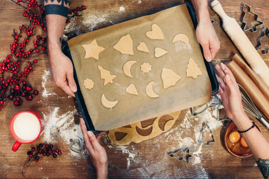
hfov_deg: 38.9
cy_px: 88
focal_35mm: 51
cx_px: 136
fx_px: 381
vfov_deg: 26.5
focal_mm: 50
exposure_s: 1/50
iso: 320
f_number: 4
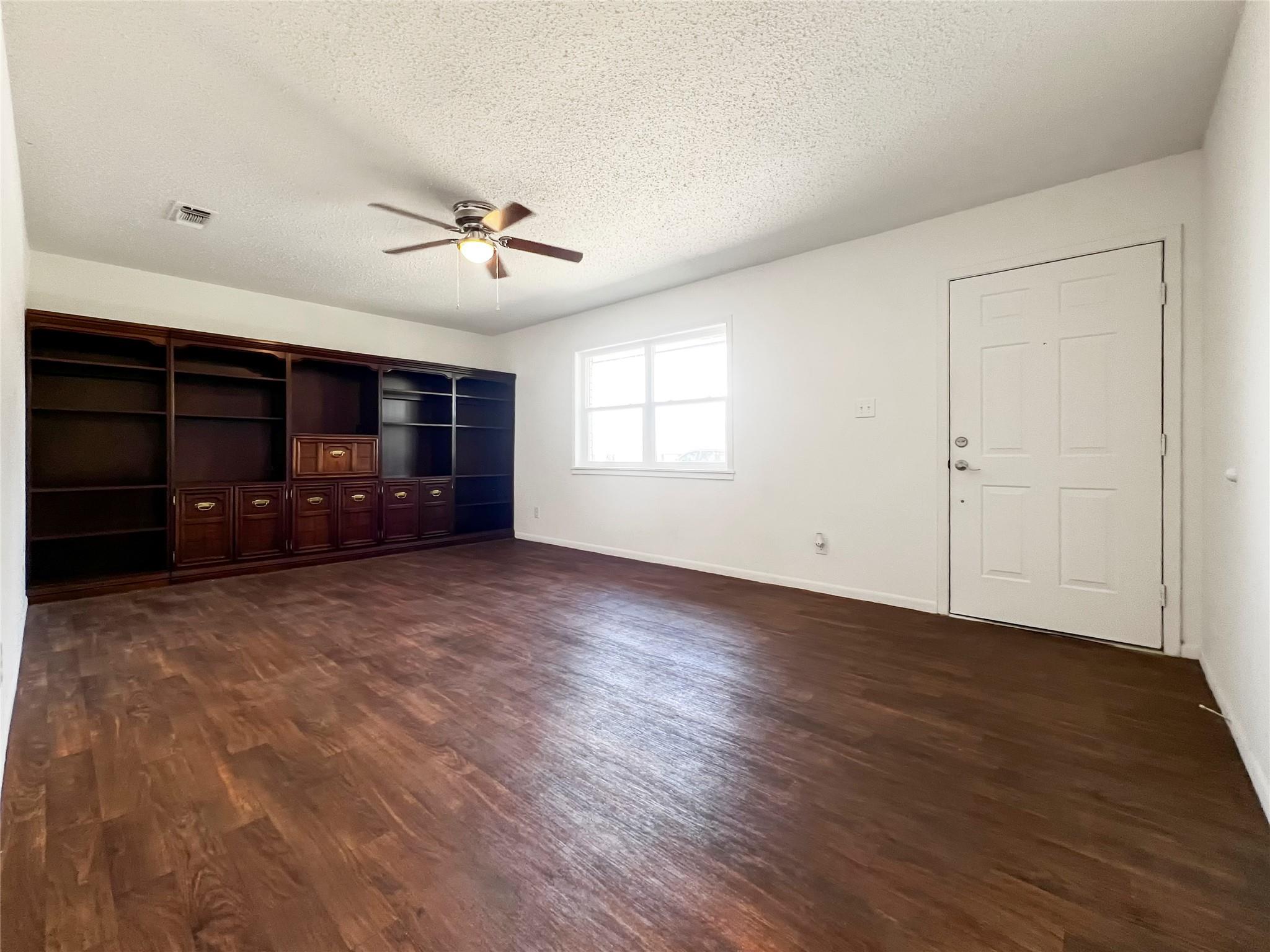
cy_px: 476
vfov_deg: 89.9
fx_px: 477
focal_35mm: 13
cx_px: 635
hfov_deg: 106.2
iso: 125
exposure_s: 1/60
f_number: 1.8
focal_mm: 1.57
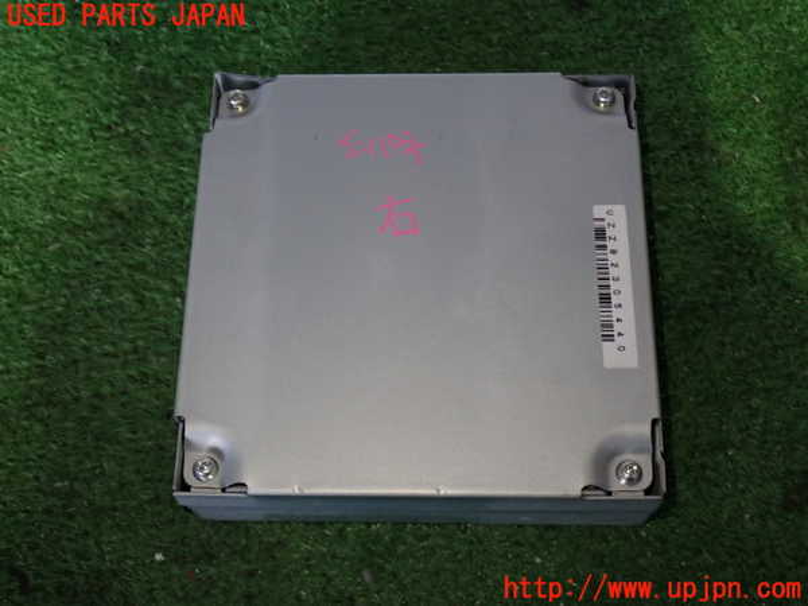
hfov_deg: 40.4
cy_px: 303
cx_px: 404
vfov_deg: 30.9
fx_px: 1097
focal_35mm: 47
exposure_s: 1/50
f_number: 3.1
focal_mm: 8.4
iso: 400
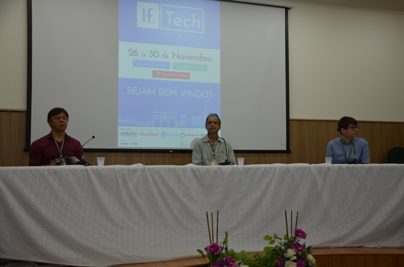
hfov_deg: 46.5
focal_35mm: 42
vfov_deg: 31.7
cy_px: 134
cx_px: 202
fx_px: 470
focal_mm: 28
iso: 400
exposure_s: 1/80
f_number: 4.5
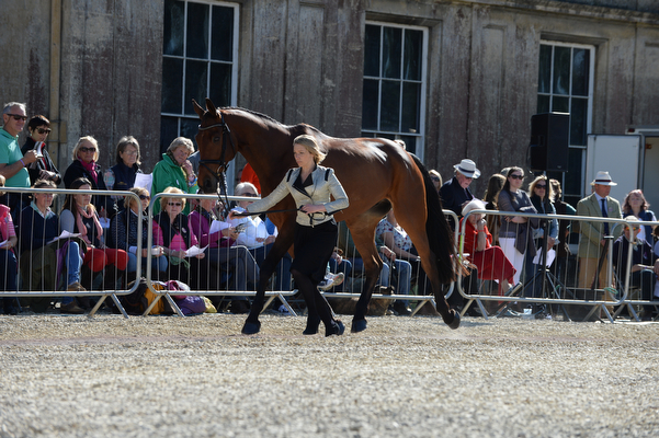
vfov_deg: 8.8
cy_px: 219
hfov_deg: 13.3
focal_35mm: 155
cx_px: 330
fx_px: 2836
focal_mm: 155
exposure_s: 1/1600
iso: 640
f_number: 6.3
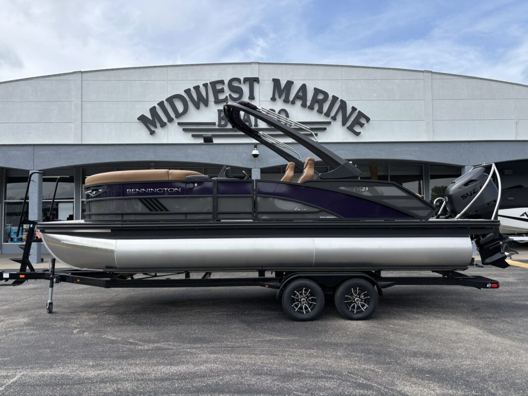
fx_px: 397
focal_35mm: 26
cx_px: 264
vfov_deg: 53.1
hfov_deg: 67.3
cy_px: 198
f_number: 1.6
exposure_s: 1/2288
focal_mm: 5.96
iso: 50
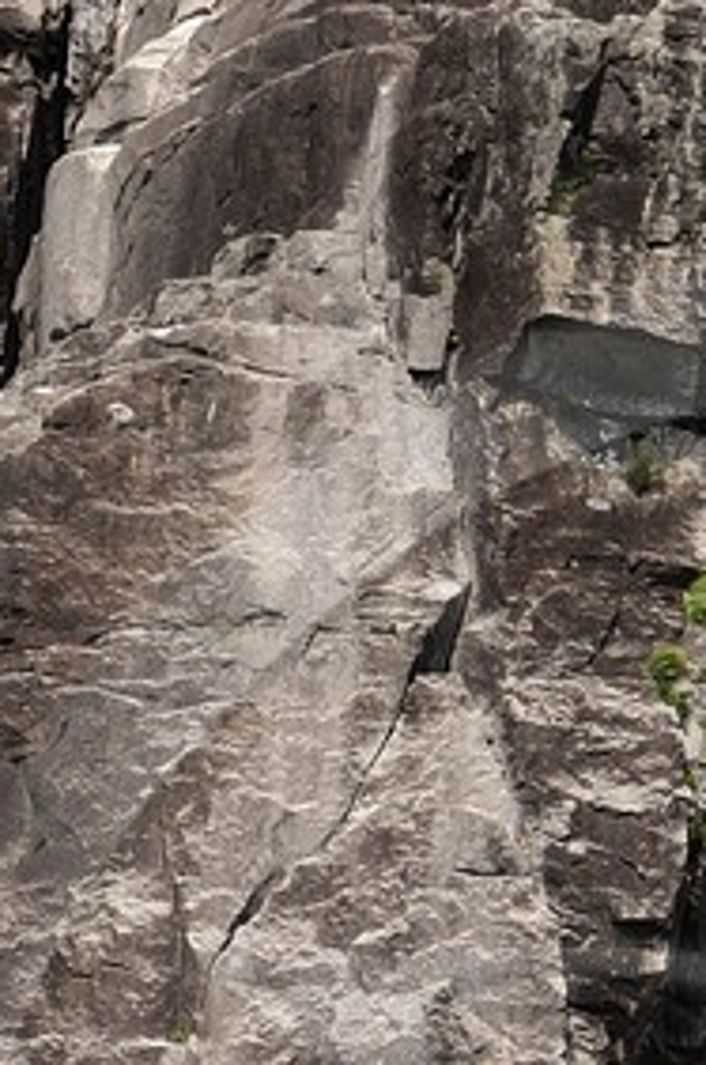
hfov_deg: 7.7
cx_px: 989
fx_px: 5196
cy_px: 1420
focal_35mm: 176
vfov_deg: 11.4
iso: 200
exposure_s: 1/200
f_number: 10
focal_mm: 31
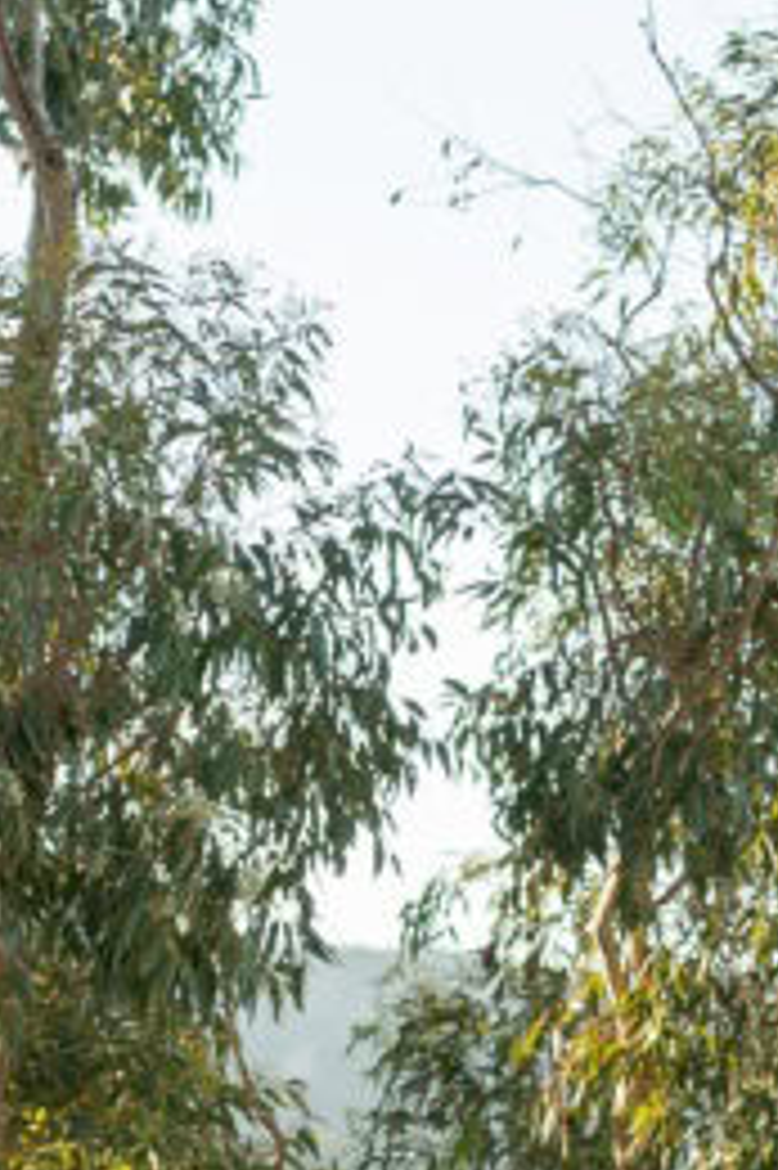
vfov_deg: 10.2
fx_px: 6394
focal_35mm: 197
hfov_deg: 6.9
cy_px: 1539
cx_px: 913
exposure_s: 1/500
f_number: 2.2
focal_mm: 50
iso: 80
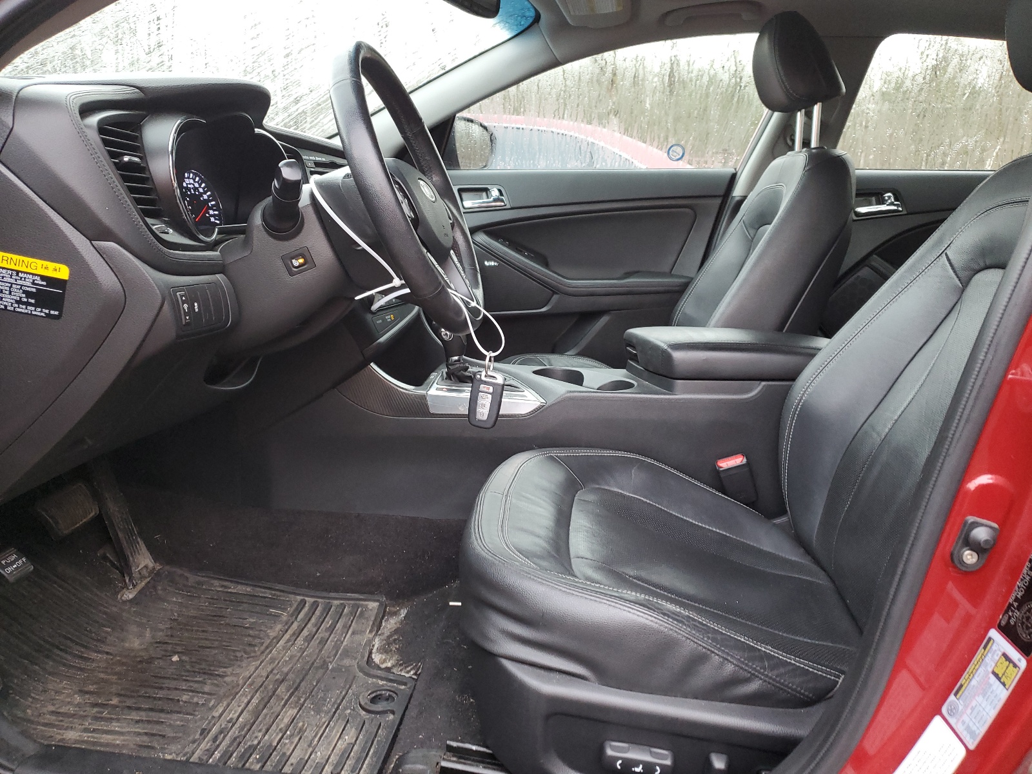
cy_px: 387
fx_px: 775
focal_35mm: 26
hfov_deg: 67.3
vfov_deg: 53.1
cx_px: 516
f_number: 1.5
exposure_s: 1/60.2
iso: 121
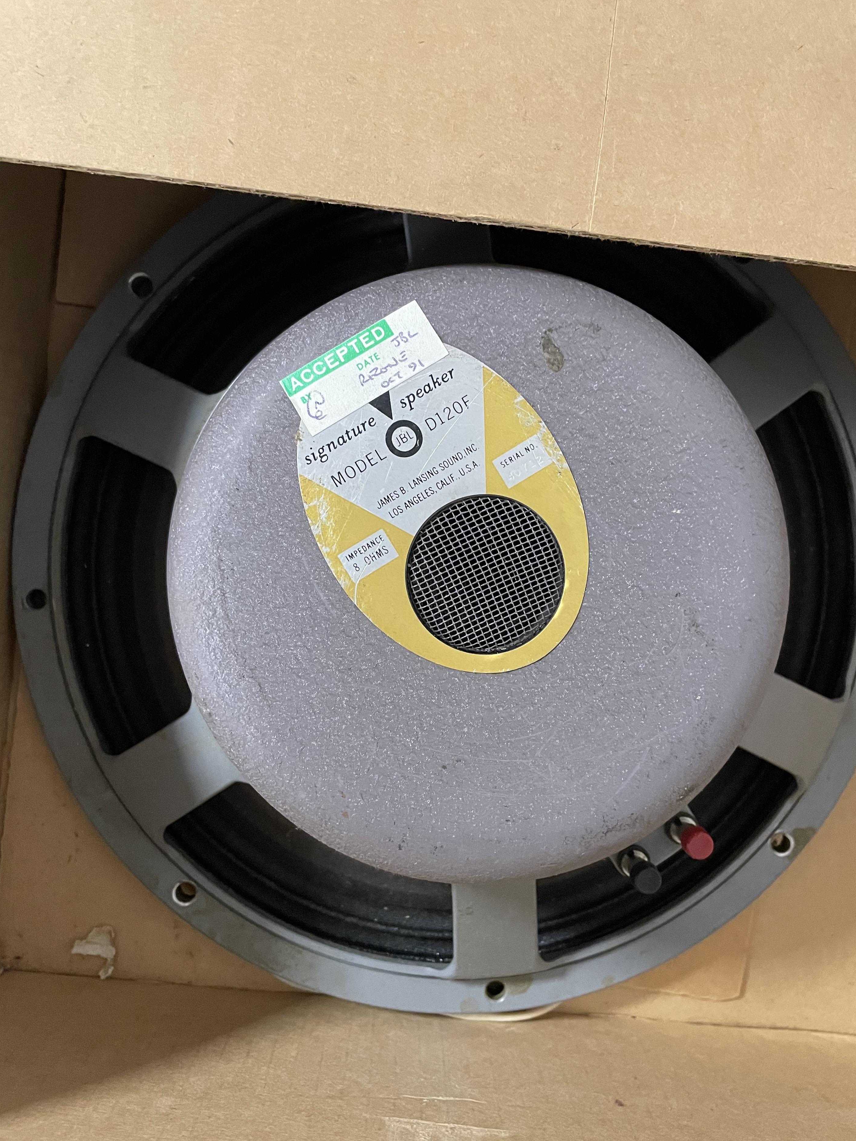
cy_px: 581
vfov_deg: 63.4
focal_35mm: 28
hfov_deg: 49.7
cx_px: 454
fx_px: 923
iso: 500
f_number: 1.6
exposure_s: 1/59
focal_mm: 4.2
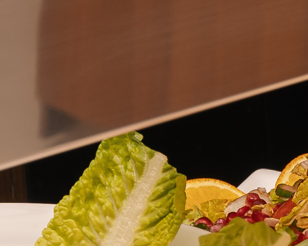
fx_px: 3519
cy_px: 408
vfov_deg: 4.0
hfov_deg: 4.7
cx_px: 1010
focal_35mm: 386
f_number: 6.3
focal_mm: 50
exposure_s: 1/100
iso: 50
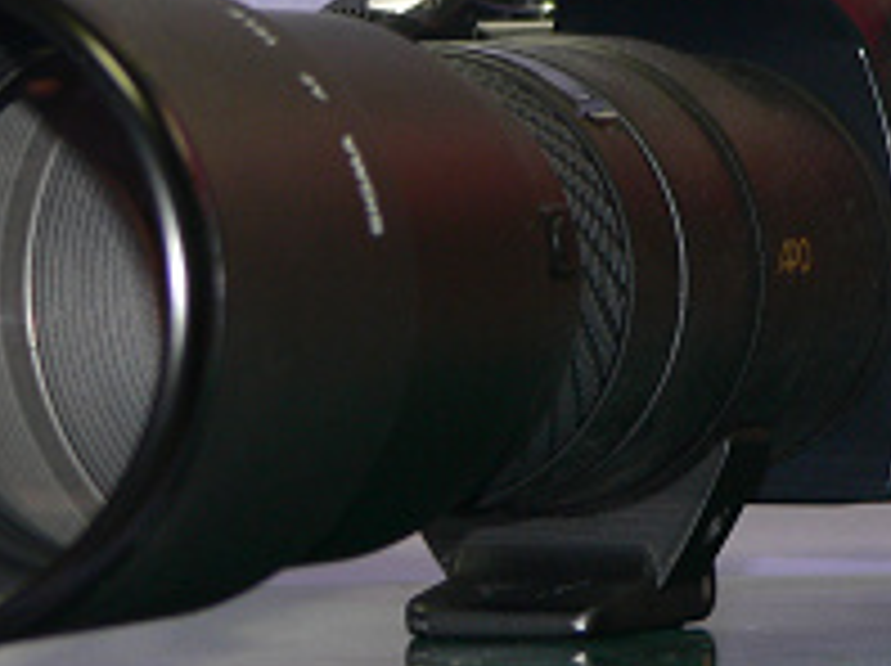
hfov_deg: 7.0
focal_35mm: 285
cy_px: 171
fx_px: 7327
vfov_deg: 5.2
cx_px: 423
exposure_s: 1/25
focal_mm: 18.5
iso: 80
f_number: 2.8
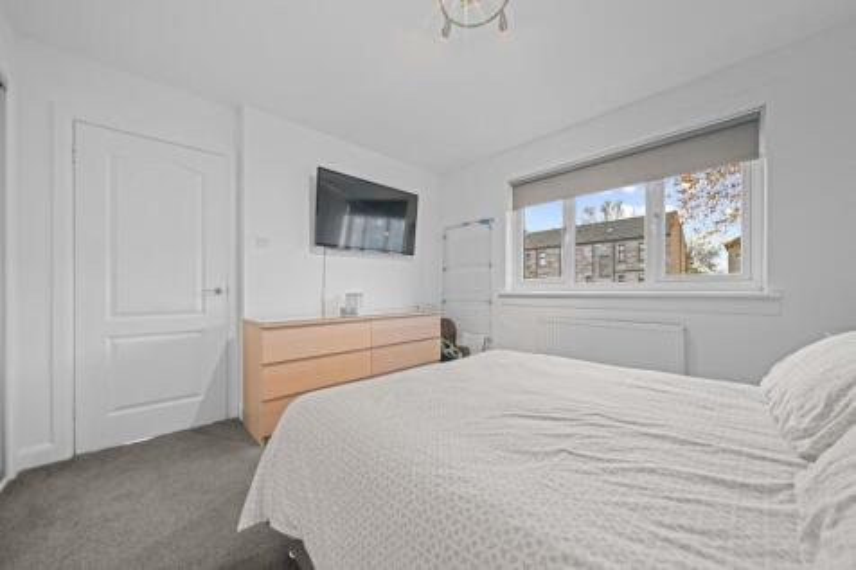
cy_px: 285
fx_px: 285
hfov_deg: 112.6
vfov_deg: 90.0
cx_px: 428
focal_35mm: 12
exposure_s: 1.6
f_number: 20
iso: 800
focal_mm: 12
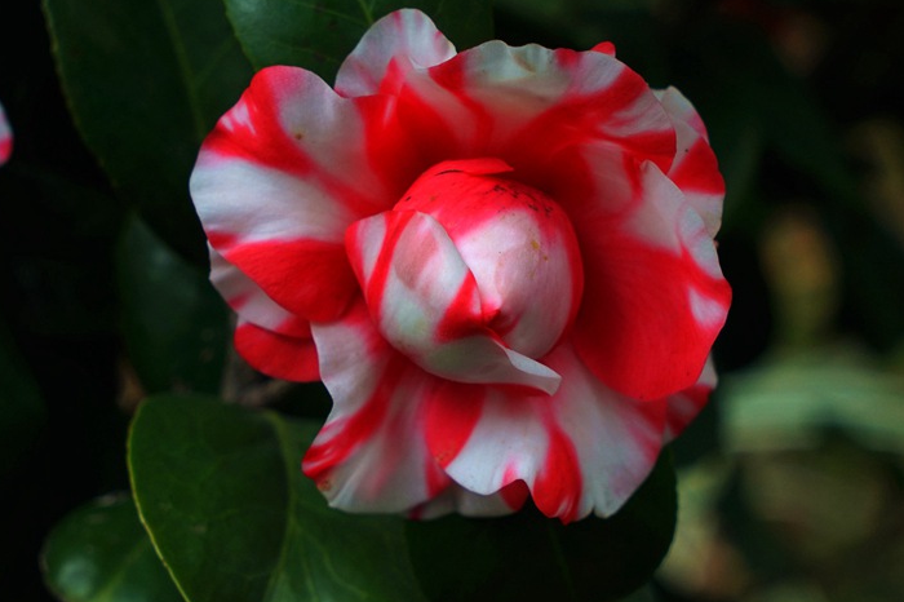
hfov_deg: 17.1
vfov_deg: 11.4
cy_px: 276
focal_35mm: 120
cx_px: 464
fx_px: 3012
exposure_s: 1/160
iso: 250
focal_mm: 70
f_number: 8
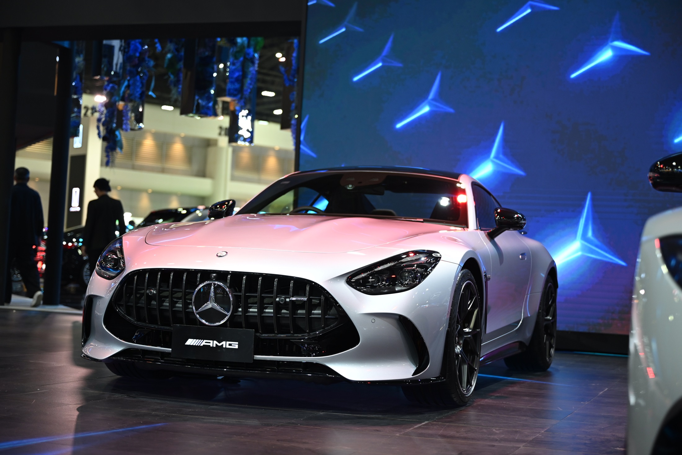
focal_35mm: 59
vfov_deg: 23.0
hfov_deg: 33.9
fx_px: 1117
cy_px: 228
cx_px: 341
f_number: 2.8
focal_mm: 59
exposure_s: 1/200
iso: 800
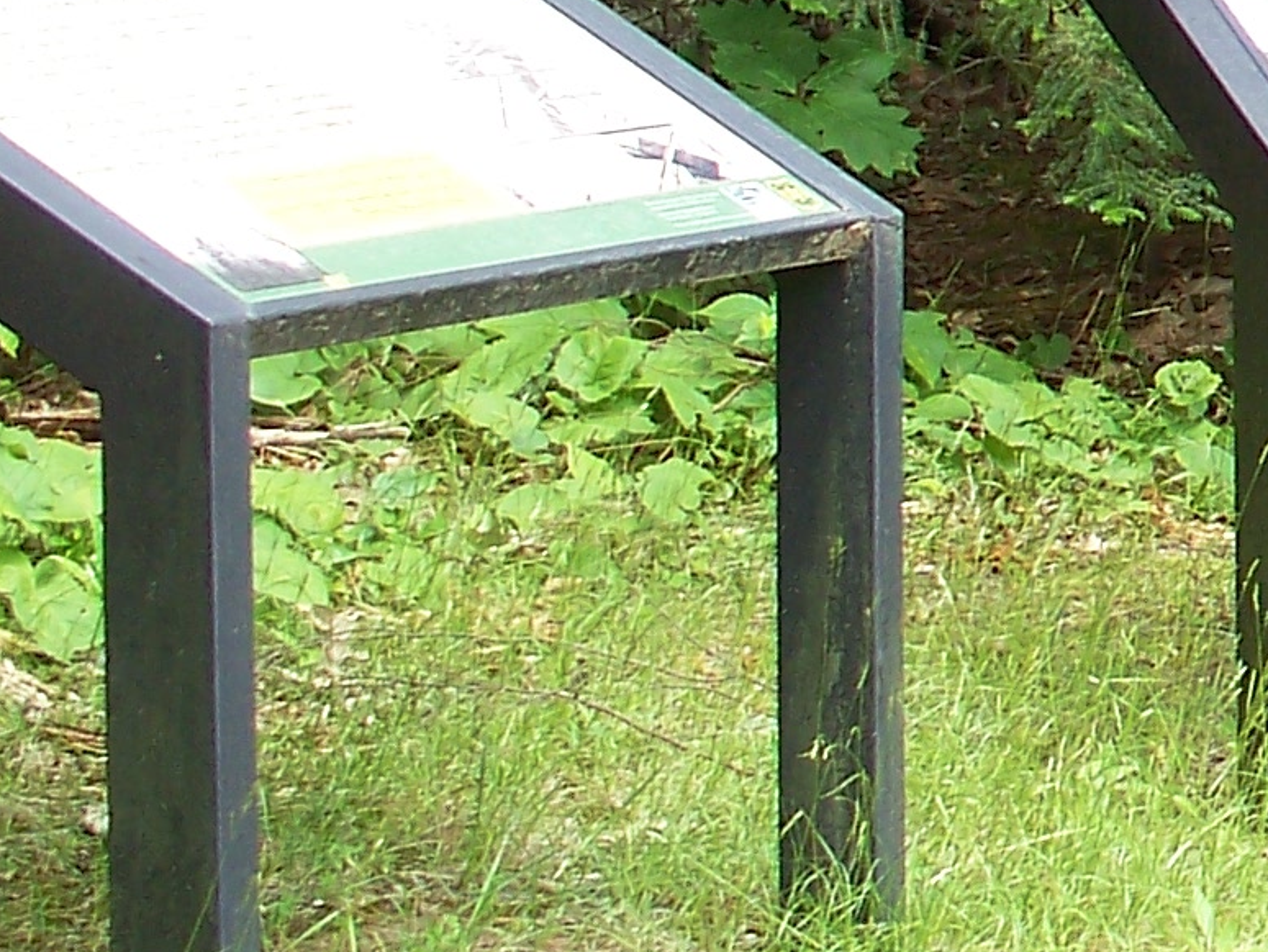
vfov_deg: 7.8
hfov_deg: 9.7
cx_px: 2816
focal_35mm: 186
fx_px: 6815
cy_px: -474
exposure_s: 1/60
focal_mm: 7.54
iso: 64
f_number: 2.8
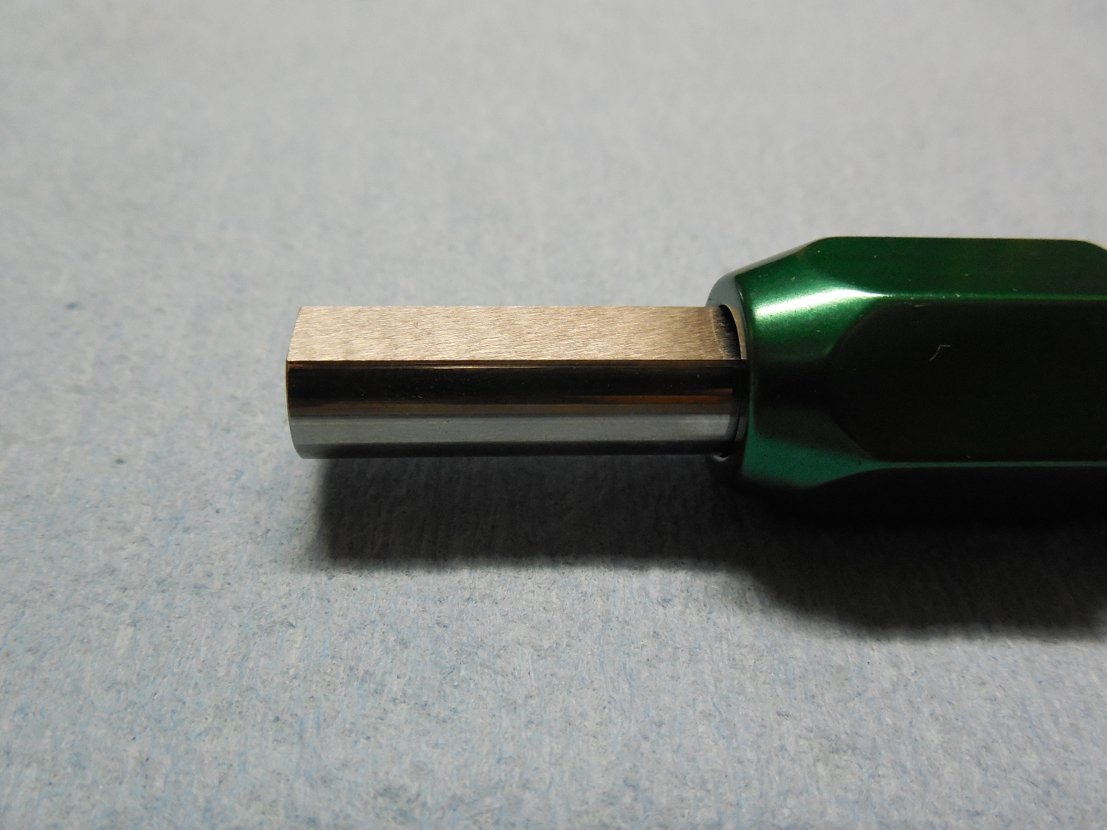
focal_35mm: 28
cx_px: 554
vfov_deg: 49.7
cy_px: 415
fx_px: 895
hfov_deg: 63.4
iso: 400
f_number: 3.5
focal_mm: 5
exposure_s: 1/30
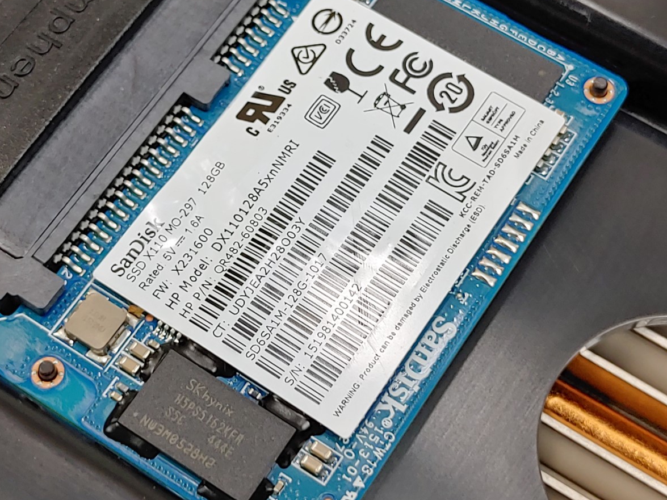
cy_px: 199
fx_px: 1464
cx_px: 267
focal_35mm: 76
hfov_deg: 25.6
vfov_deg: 19.4
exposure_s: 1/235
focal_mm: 4.36
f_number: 1.8
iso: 50
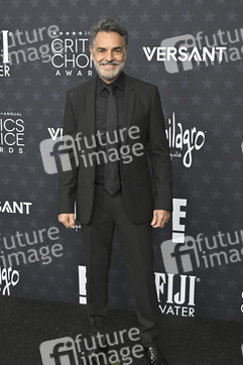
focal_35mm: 53
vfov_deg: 37.5
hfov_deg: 25.5
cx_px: 121
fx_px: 537
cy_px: 201
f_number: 5.6
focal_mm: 48
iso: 1250
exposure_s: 1/320
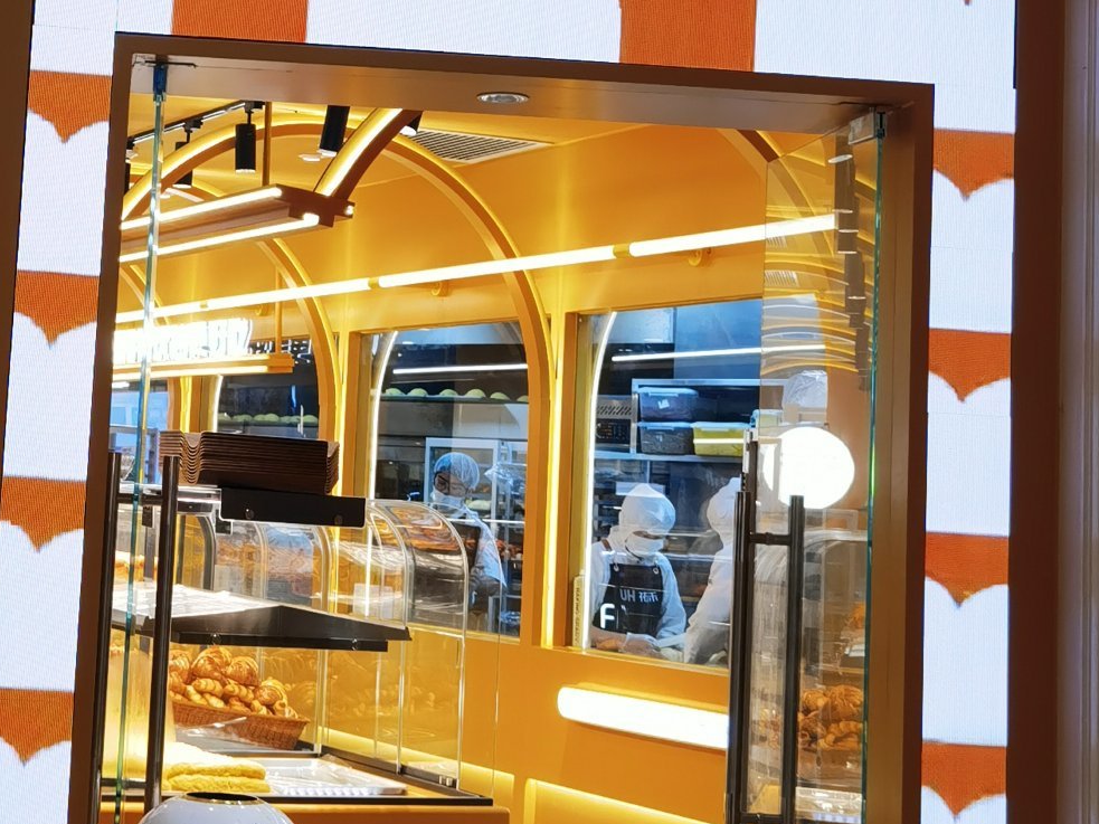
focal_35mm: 75
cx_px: 143
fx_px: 2381
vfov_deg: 19.5
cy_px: 203
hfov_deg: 25.3
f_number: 1.9
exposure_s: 1/130
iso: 50
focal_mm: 6.67
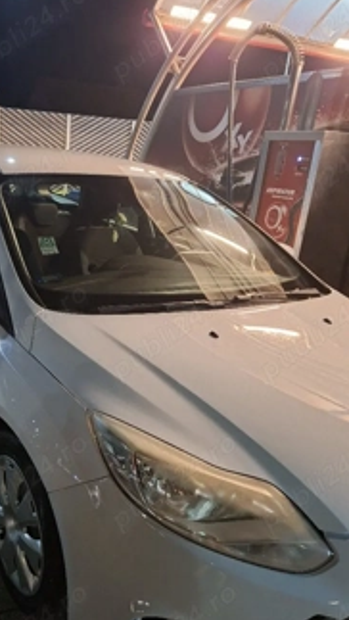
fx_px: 509
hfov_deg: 36.4
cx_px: 63
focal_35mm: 31
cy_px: 355
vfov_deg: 62.3
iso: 800
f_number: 1.8
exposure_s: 1/25
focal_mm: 5.54
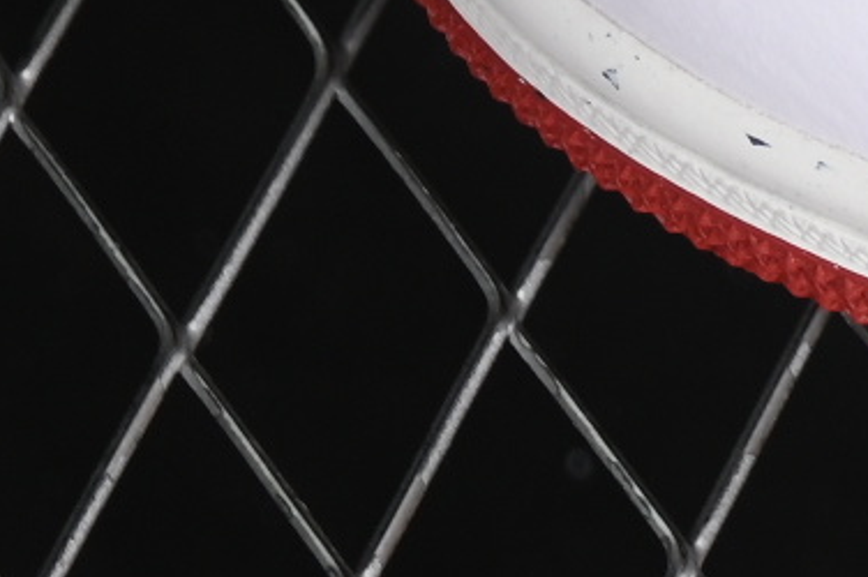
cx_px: 2491
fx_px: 13394
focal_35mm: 556
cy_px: -1426
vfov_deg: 2.4
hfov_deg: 3.6
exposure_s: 1/100
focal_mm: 50
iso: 160
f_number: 7.1
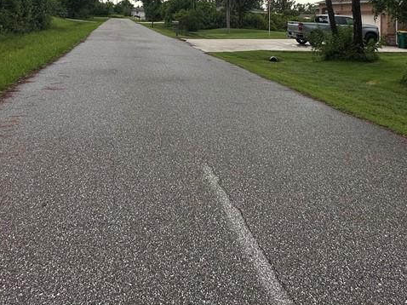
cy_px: -12
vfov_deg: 40.0
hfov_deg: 59.9
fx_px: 353
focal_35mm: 30
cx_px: 216
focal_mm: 2.22
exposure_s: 1/443
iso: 40
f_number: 2.2
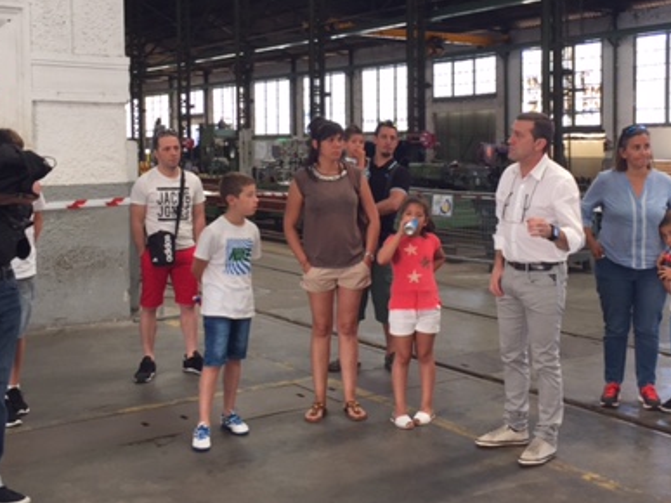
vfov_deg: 30.1
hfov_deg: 39.6
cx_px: 376
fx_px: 930
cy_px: 186
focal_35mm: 48
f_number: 2.2
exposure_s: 1/100
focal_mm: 4.15
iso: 50
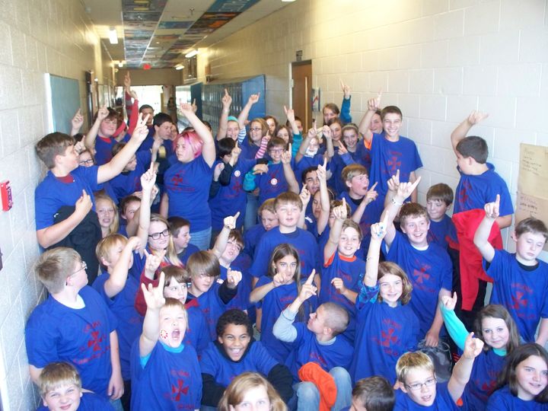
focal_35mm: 36
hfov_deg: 51.4
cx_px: 274
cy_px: 206
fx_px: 570
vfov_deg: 39.7
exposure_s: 1/30
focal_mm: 7.54
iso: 320
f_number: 2.8
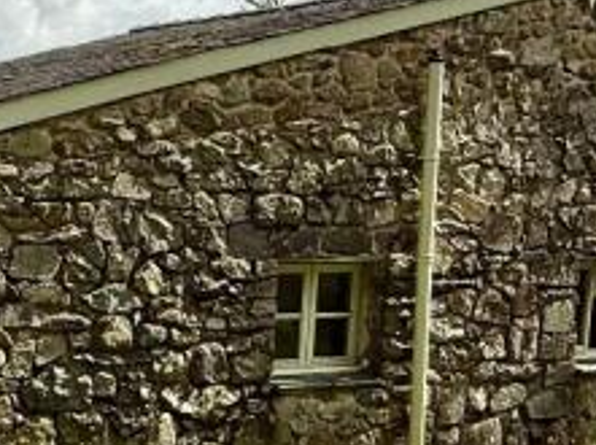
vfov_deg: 22.3
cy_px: 332
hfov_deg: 28.4
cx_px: 30
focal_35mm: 65
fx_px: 1117
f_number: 2.2
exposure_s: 1/1285
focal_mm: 2.22
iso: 50
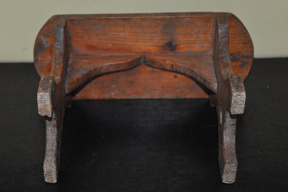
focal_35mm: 68
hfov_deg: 29.9
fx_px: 540
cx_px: 144
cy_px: 96
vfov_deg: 20.2
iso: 800
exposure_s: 1/60
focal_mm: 45
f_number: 4.8
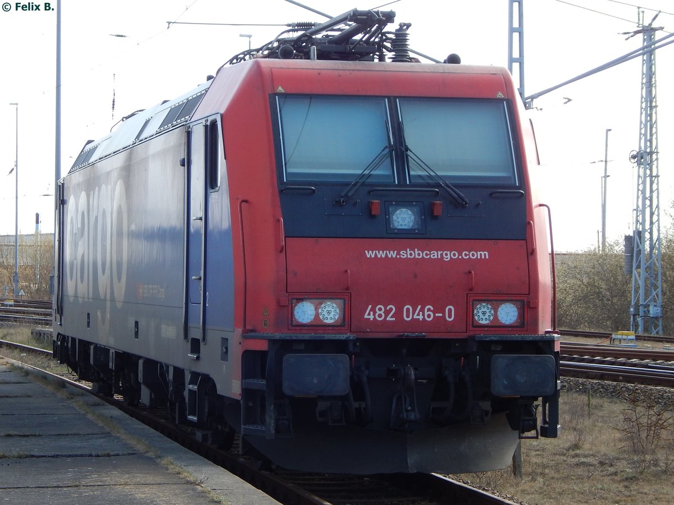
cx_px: 337
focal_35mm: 93
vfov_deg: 15.9
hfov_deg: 21.1
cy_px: 252
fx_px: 1811
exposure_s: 1/320
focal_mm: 16.6
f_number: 4.4
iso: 125
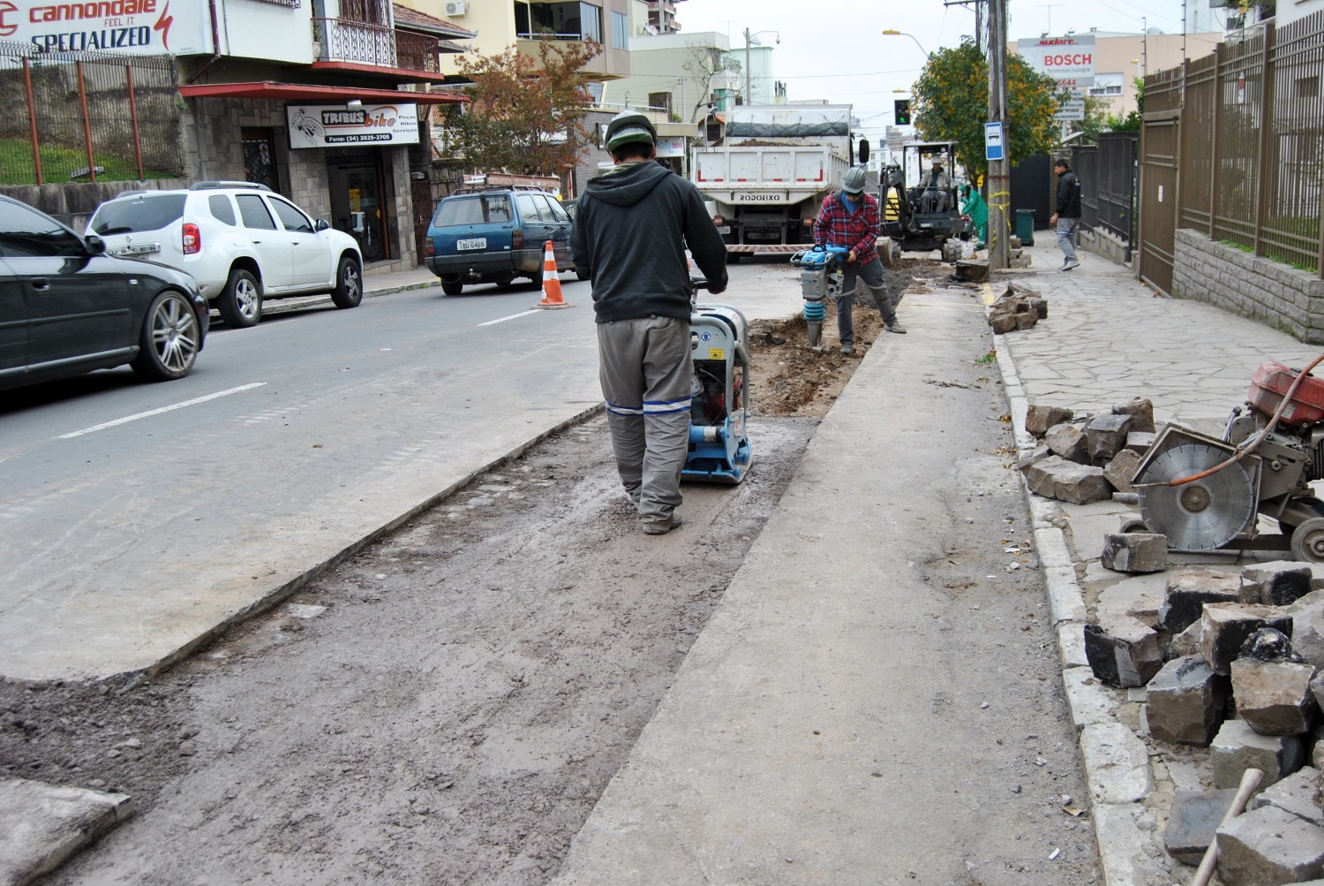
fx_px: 1270
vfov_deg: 38.4
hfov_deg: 55.1
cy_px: 443
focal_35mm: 34
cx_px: 662
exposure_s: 1/160
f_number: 6.3
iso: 100
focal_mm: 23
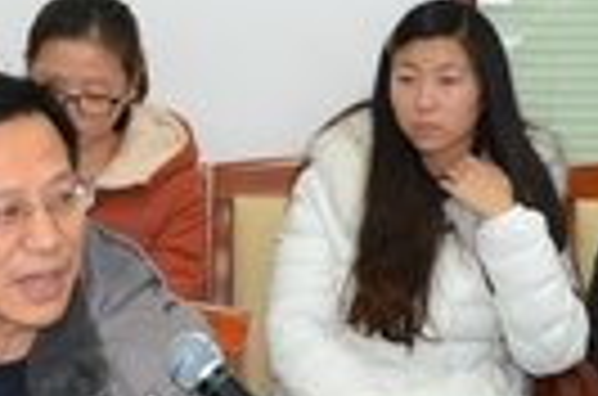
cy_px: 259
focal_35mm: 180
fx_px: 2983
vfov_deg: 7.6
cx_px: 40
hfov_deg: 11.4
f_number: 5.6
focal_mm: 32
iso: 1600
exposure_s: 1/60
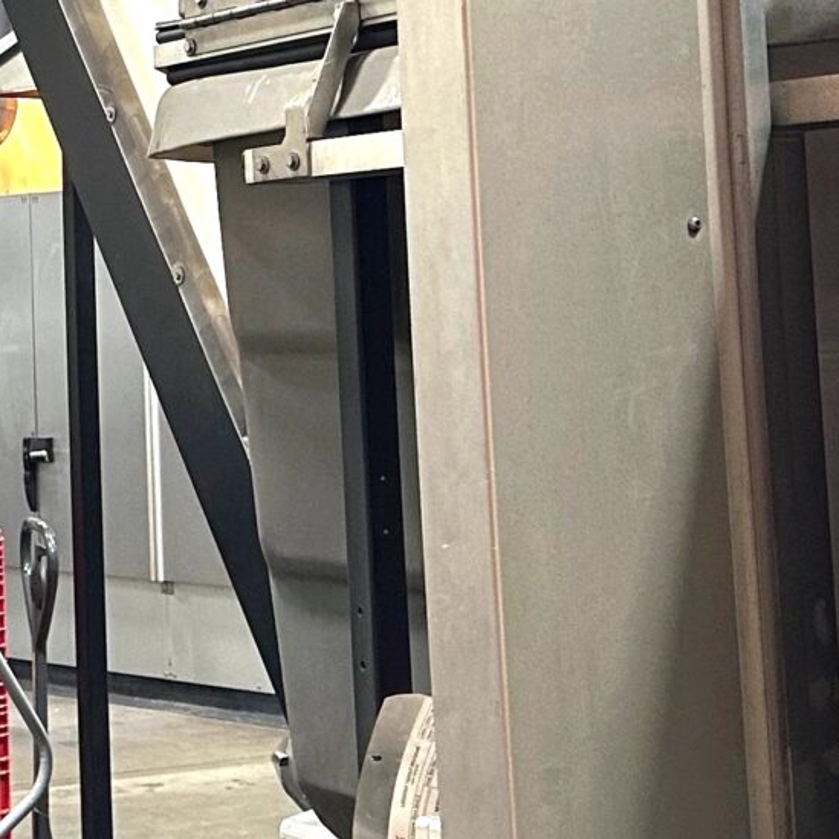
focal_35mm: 99
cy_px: 119
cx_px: -32
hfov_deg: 17.1
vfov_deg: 17.4
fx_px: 2715
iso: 320
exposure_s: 1/60
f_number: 1.78
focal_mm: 6.86
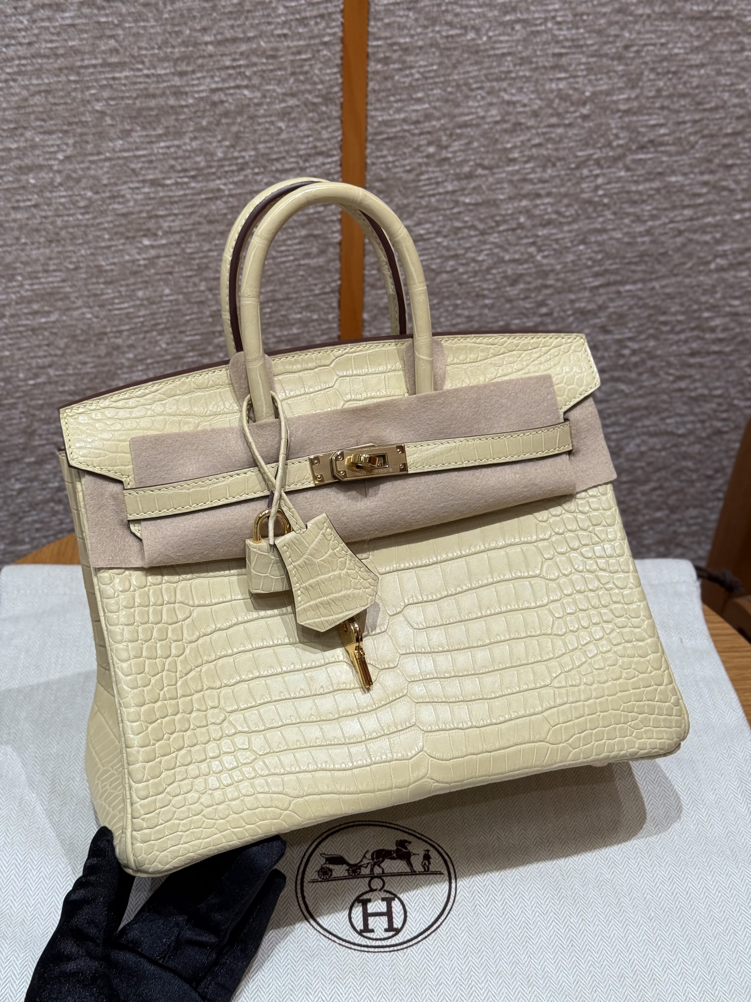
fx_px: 1388
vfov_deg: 39.7
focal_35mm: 48
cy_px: 501
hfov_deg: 30.3
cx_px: 376
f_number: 1.78
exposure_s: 1/121
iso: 64
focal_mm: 6.76
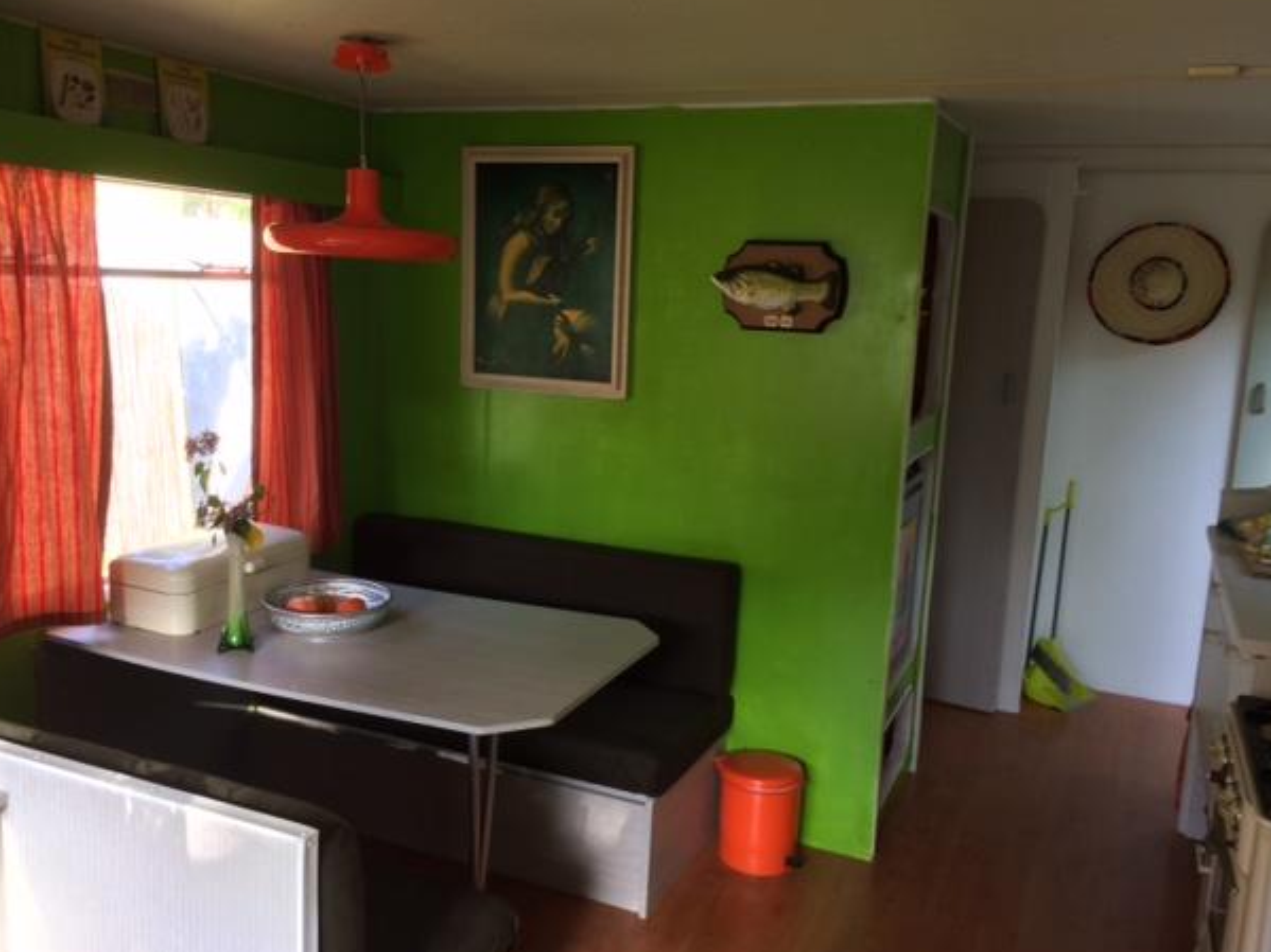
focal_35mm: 31
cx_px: 611
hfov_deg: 58.3
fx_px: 1138
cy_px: 475
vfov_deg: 45.4
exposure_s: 1/50
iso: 50
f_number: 2.2
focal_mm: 4.15
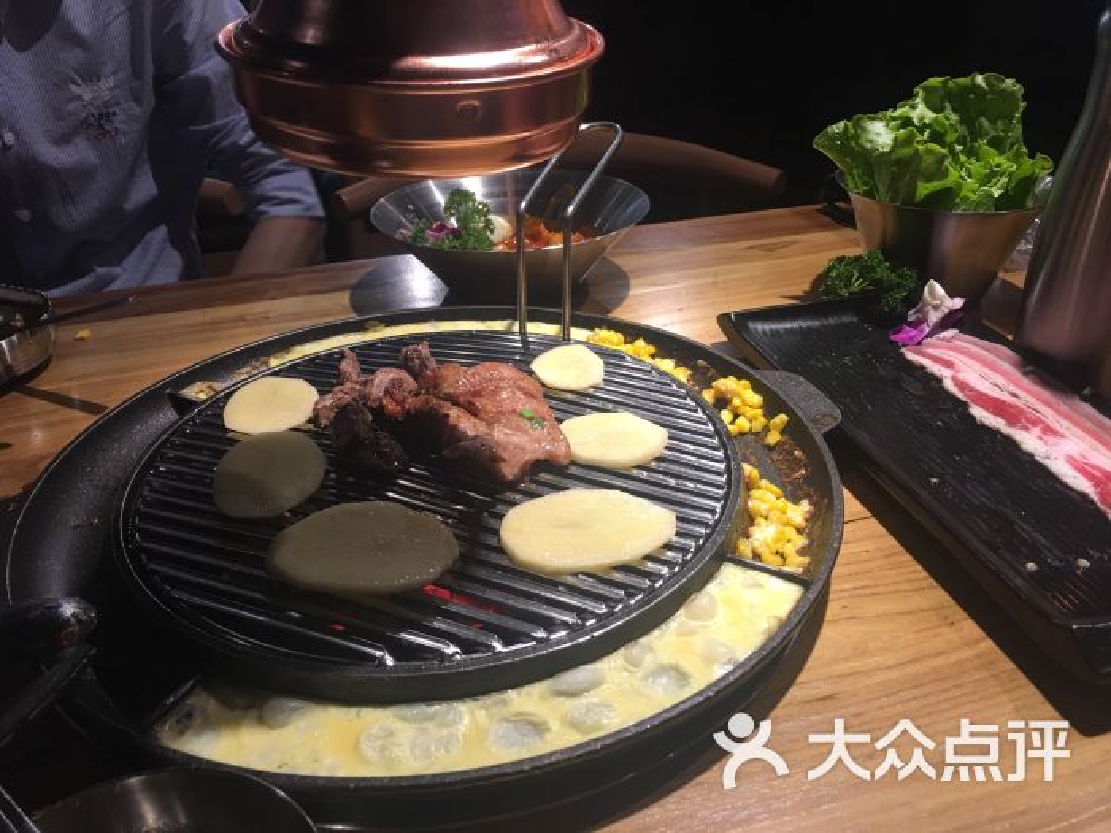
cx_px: 556
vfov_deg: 48.2
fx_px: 931
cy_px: 416
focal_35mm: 29
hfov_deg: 61.7
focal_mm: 4.15
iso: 40
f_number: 2.2
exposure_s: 1/17
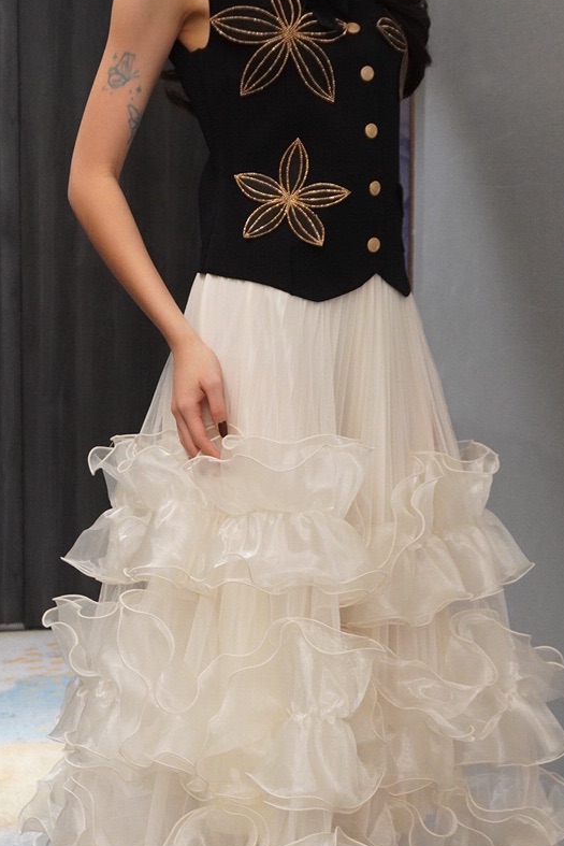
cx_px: 284
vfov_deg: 26.3
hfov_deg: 17.7
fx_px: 1809
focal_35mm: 77
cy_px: 405
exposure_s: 1/20
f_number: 4.5
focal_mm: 25
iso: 1600
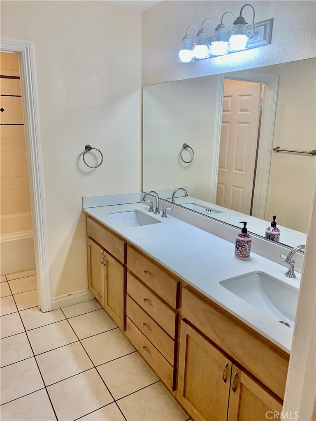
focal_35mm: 26
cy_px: 210
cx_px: 158
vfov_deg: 67.3
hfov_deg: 53.1
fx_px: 316
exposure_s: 1/120
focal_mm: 4.25
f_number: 1.8
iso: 80
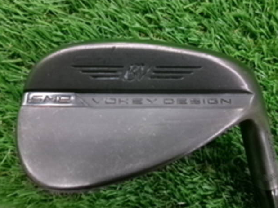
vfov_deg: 48.2
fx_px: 233
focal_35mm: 29
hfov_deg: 61.7
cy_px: 102
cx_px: 139
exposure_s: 1/34
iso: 800
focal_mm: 5.1
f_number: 3.9
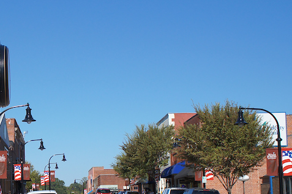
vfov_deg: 16.3
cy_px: 149
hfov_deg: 23.4
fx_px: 673
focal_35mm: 83
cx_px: -8
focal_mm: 22
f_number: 5
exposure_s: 1/1600
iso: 200
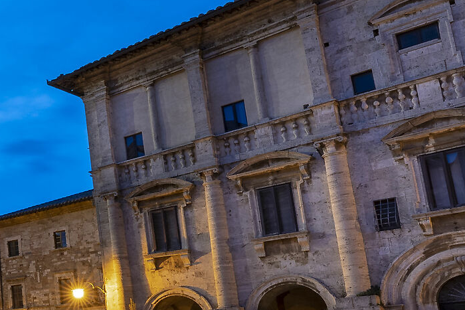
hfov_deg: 27.2
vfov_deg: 27.4
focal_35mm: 48
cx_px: -248
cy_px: 256
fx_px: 620
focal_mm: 14
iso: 50
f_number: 11
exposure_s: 5
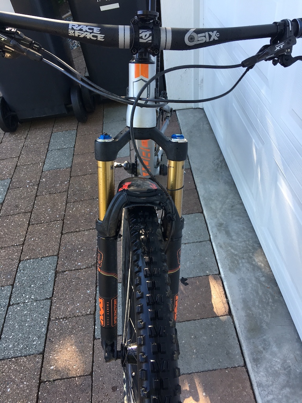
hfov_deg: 48.2
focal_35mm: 29
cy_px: 202
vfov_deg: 61.7
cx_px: 151
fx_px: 337
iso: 32
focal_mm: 4.15
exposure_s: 1/120
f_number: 2.2
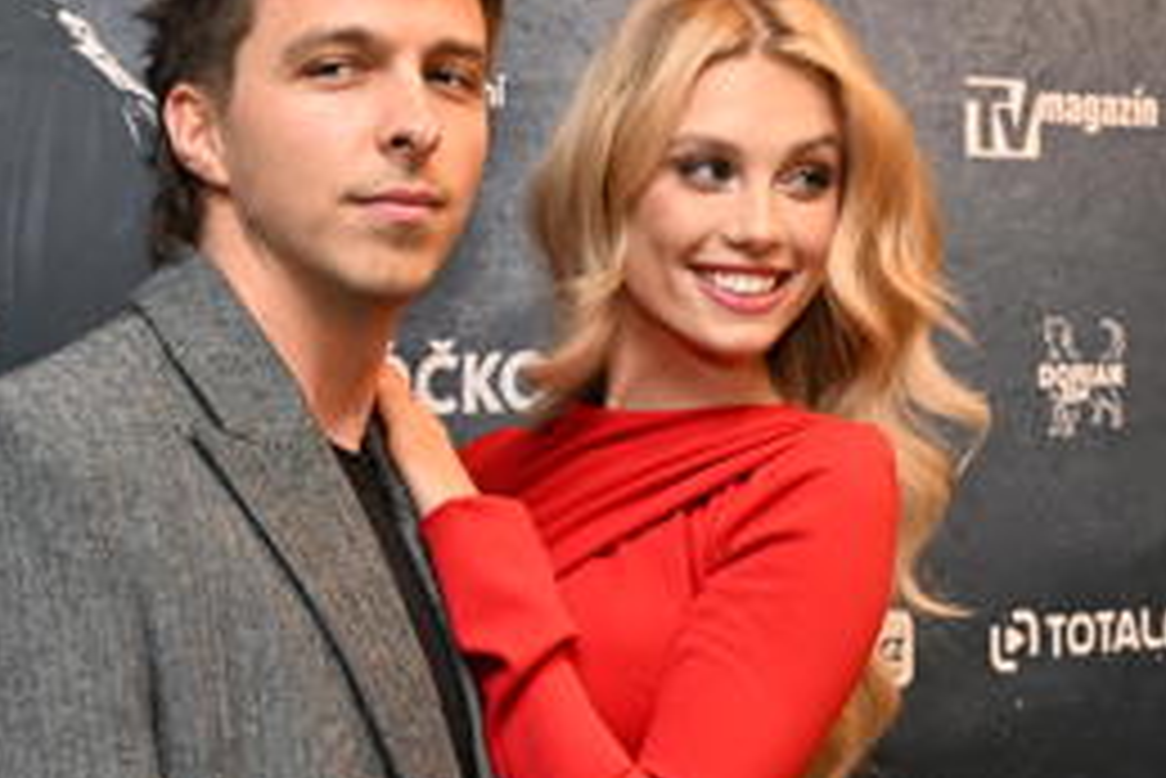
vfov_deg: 14.0
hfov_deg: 21.0
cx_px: 234
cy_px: 836
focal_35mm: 96
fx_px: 3111
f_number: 4.5
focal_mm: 36
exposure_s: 1/250
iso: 2500
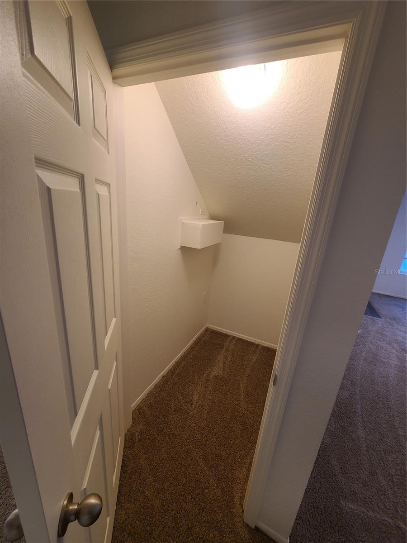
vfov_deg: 106.2
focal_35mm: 13
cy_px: 272
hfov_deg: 89.9
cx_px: 204
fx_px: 204
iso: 160
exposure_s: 1/60
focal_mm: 2.2
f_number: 2.2
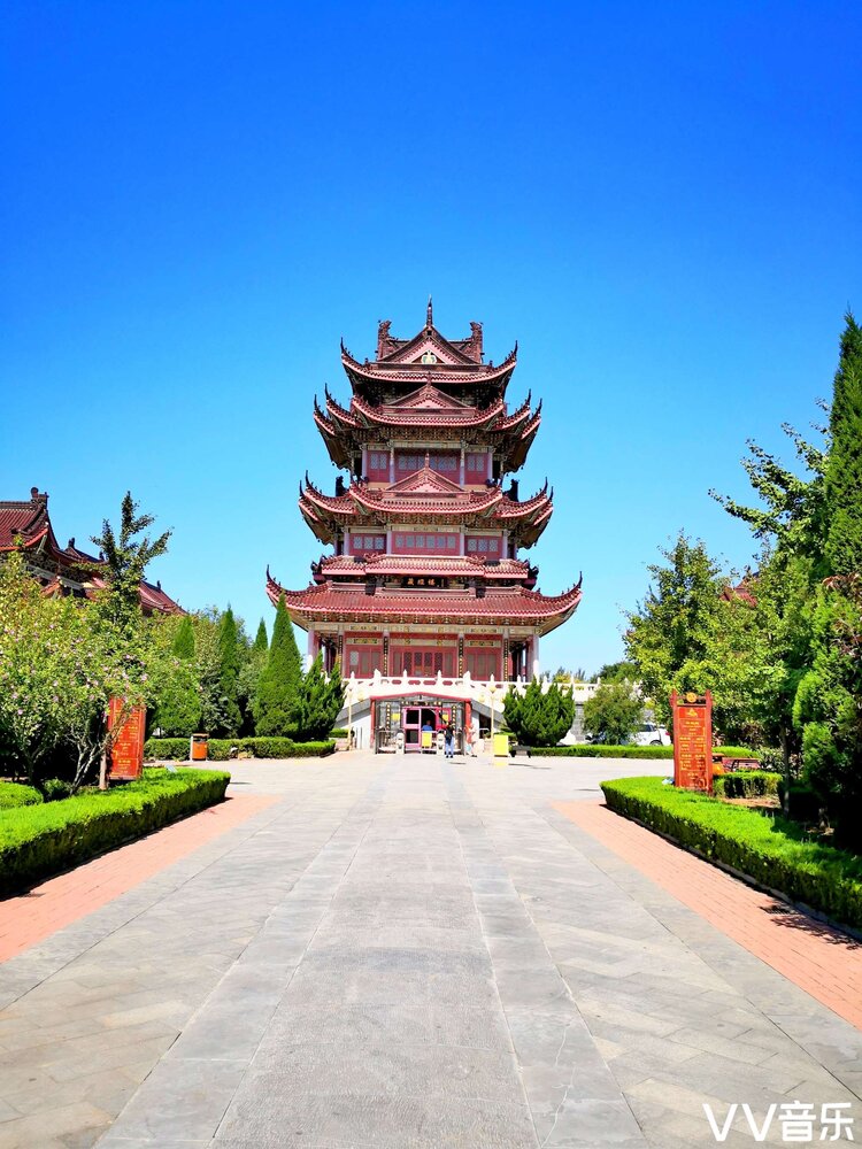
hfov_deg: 51.4
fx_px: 896
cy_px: 574
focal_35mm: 27
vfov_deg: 65.3
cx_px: 431
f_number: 1.6
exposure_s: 1/3333
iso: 50
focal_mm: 3.95
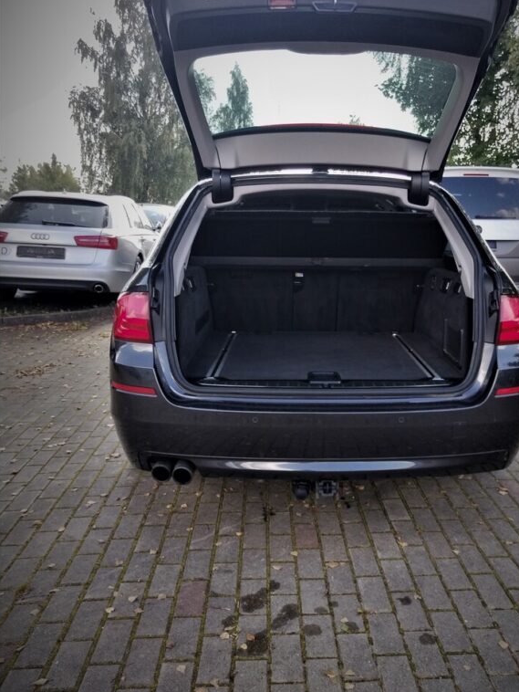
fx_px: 639
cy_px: 308
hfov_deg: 43.9
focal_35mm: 32
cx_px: 317
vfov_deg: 56.7
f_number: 1.8
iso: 100
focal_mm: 4.75
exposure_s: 1/202
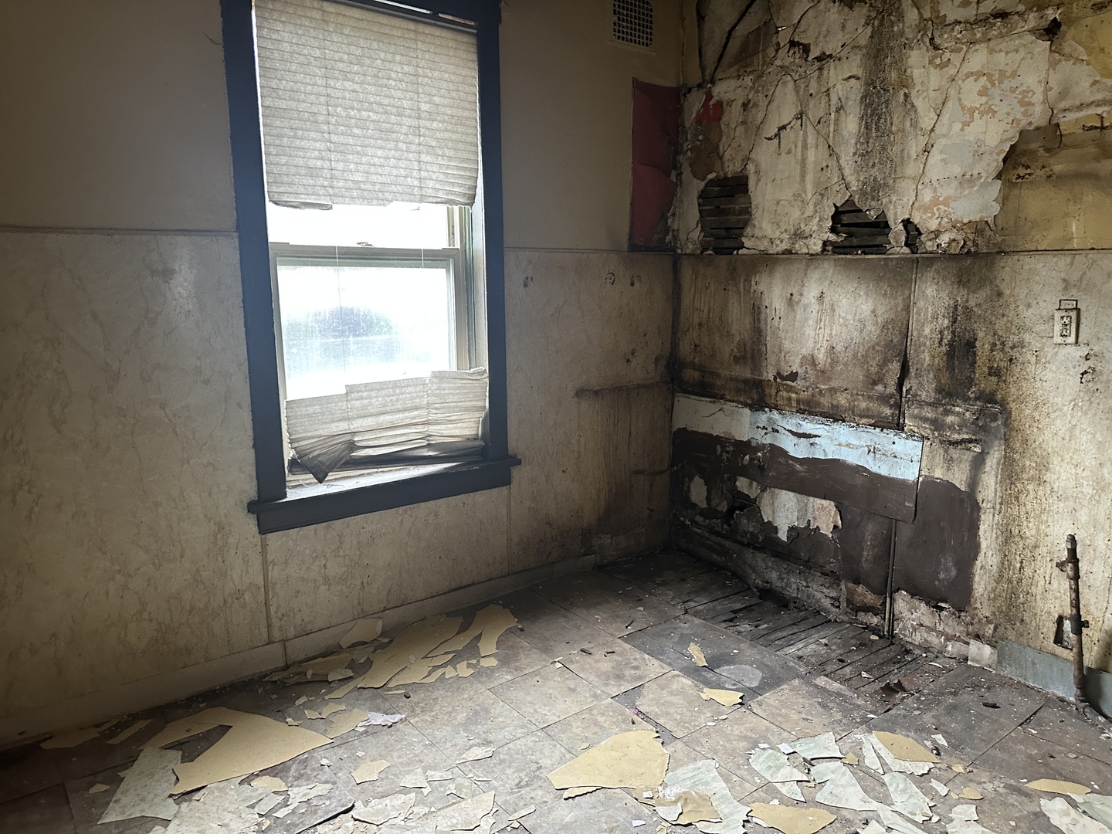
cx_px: 556
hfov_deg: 71.6
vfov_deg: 56.8
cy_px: 417
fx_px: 771
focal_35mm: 24
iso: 400
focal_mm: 6.86
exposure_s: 1/60
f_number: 1.78
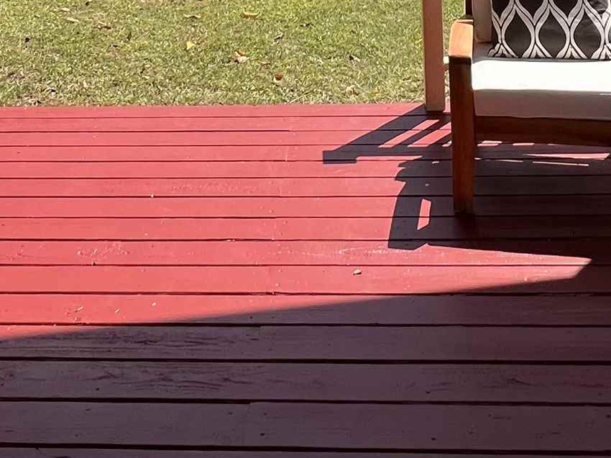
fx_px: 829
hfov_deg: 40.4
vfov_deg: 23.1
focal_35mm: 47
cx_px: 299
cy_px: -275
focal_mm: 1.57
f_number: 1.8
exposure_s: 1/834
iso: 32
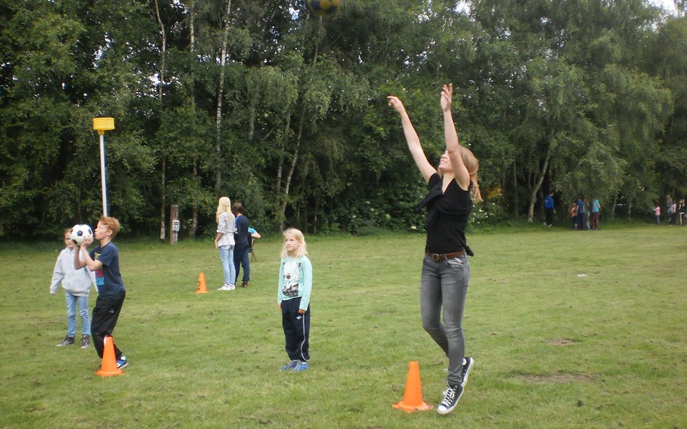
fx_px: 805
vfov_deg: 29.8
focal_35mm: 43
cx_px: 327
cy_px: 246
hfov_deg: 46.2
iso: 200
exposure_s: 1/800
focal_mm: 6.3
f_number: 3.1
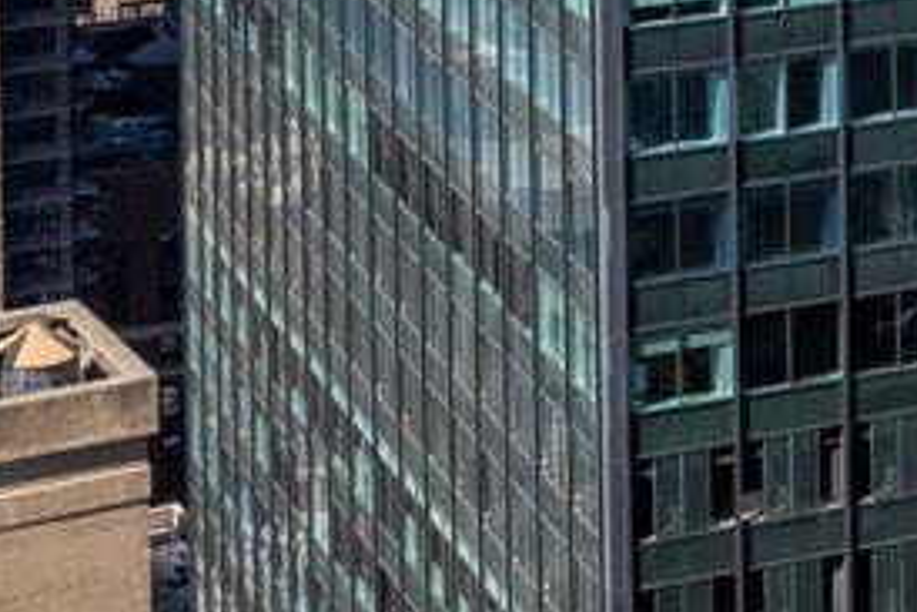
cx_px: 1058
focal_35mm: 168
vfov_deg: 7.4
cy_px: -1043
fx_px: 4281
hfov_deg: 12.0
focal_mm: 24
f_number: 14
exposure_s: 1/800
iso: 400
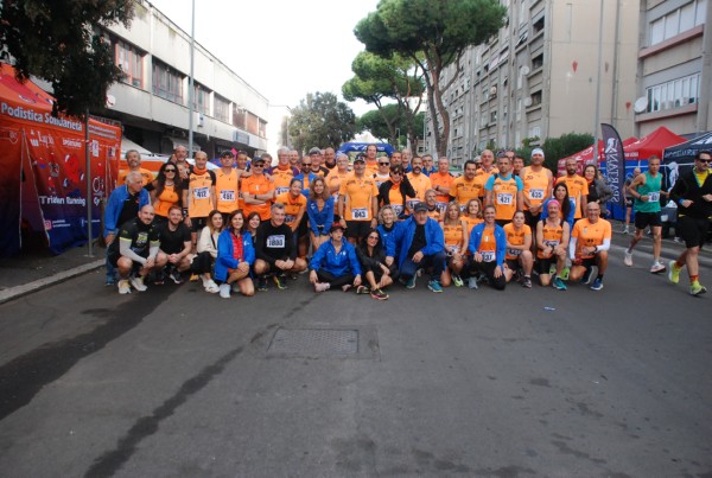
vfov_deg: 43.8
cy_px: 239
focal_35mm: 30
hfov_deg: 61.8
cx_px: 356
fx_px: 595
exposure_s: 1/1000
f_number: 4.5
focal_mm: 20
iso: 1000
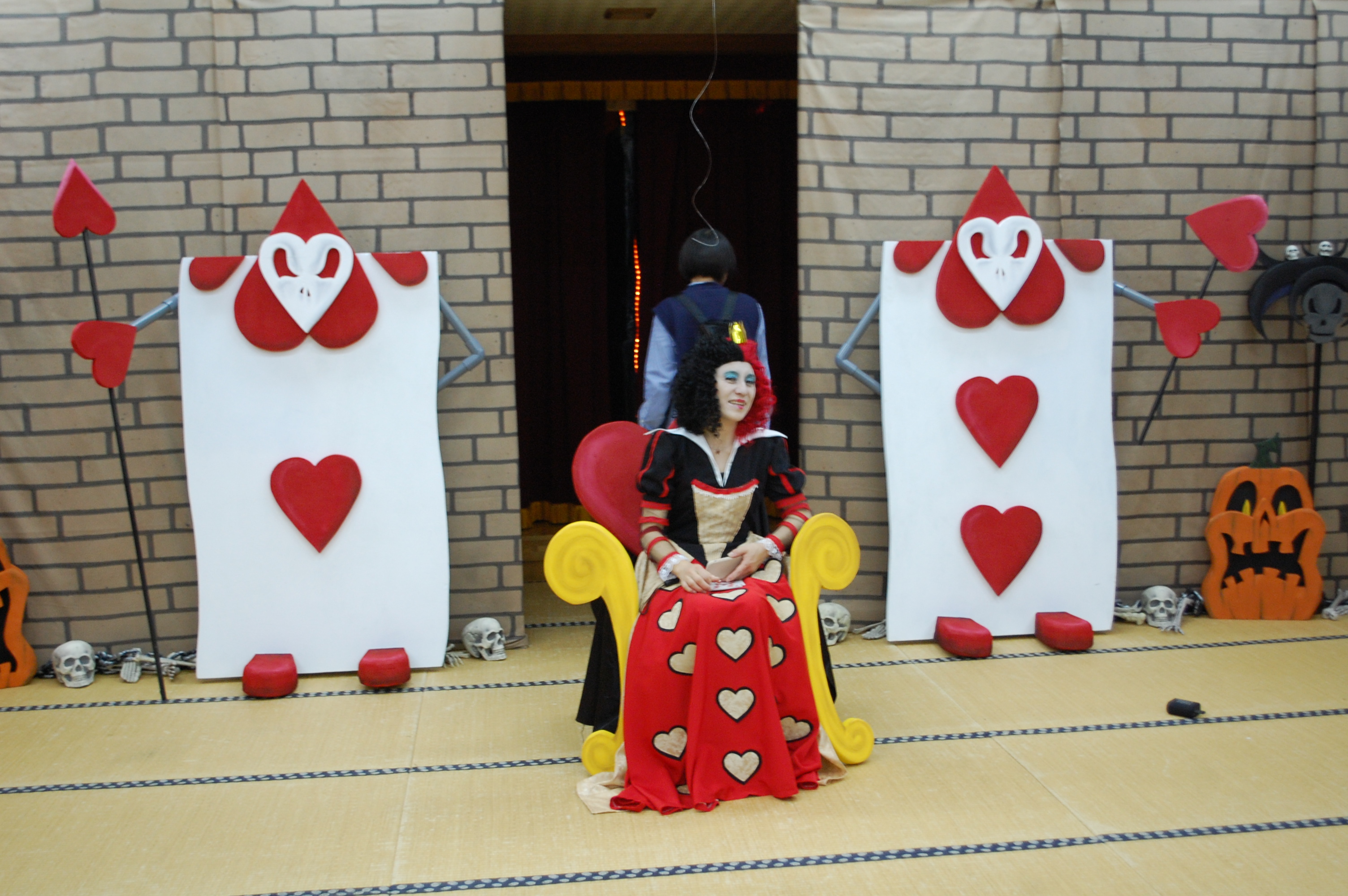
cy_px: 448
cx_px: 674
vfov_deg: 34.1
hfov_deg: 49.6
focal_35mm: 39
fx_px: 1459
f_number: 4.5
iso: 800
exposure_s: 1/25
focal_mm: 26
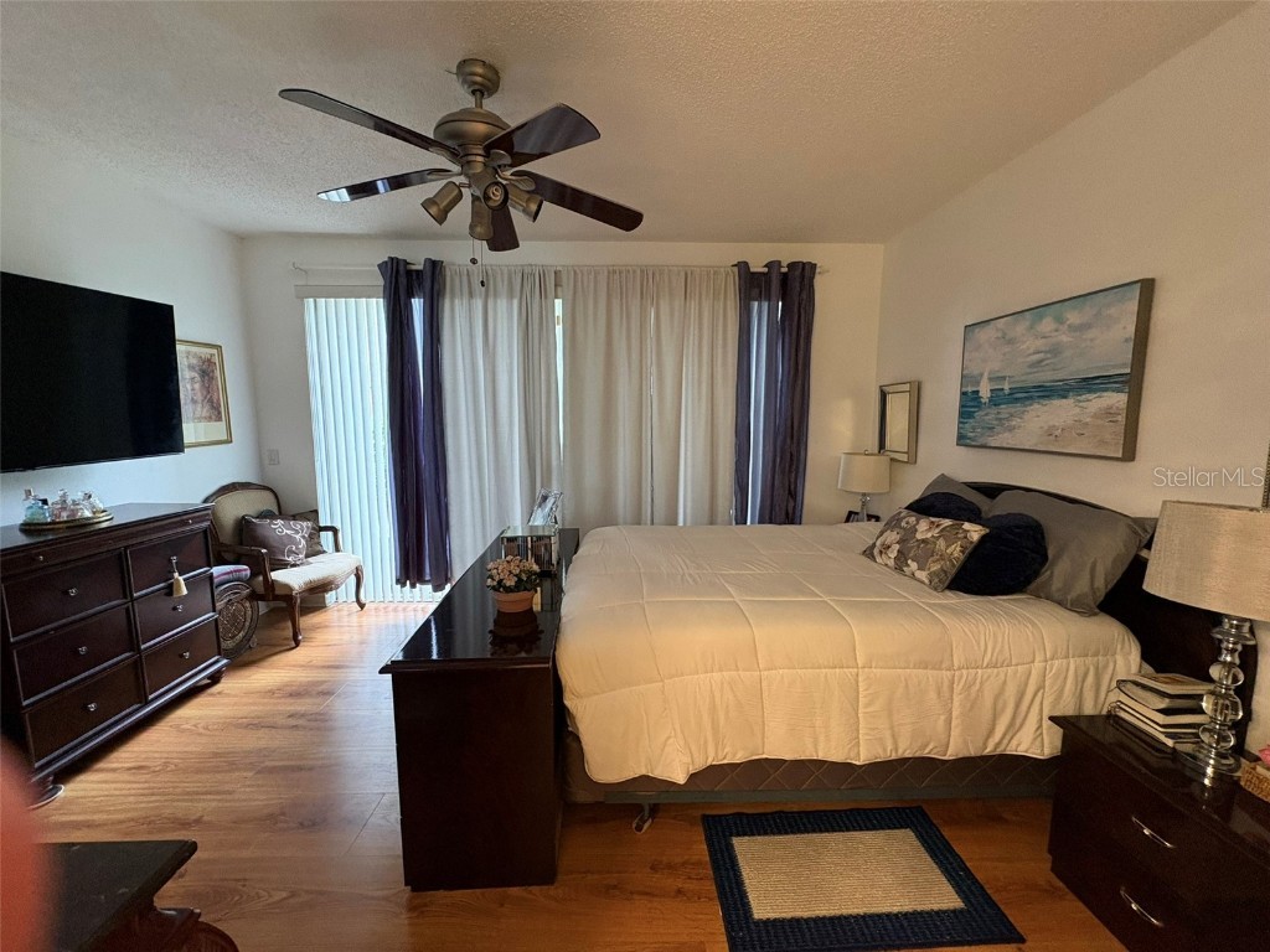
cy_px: 476
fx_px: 514
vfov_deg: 85.7
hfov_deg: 102.1
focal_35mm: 14
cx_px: 635
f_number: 2.2
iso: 400
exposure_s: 1/60
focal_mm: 2.22
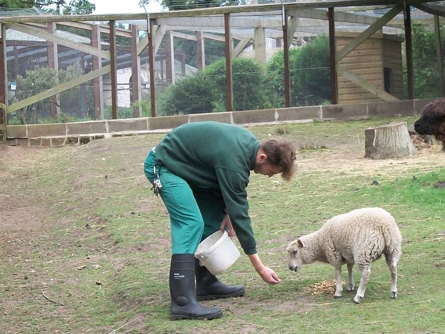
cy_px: 219
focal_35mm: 104
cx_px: 336
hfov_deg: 18.8
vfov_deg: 14.2
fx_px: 1337
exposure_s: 1/500
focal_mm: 11
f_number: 4.1
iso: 220
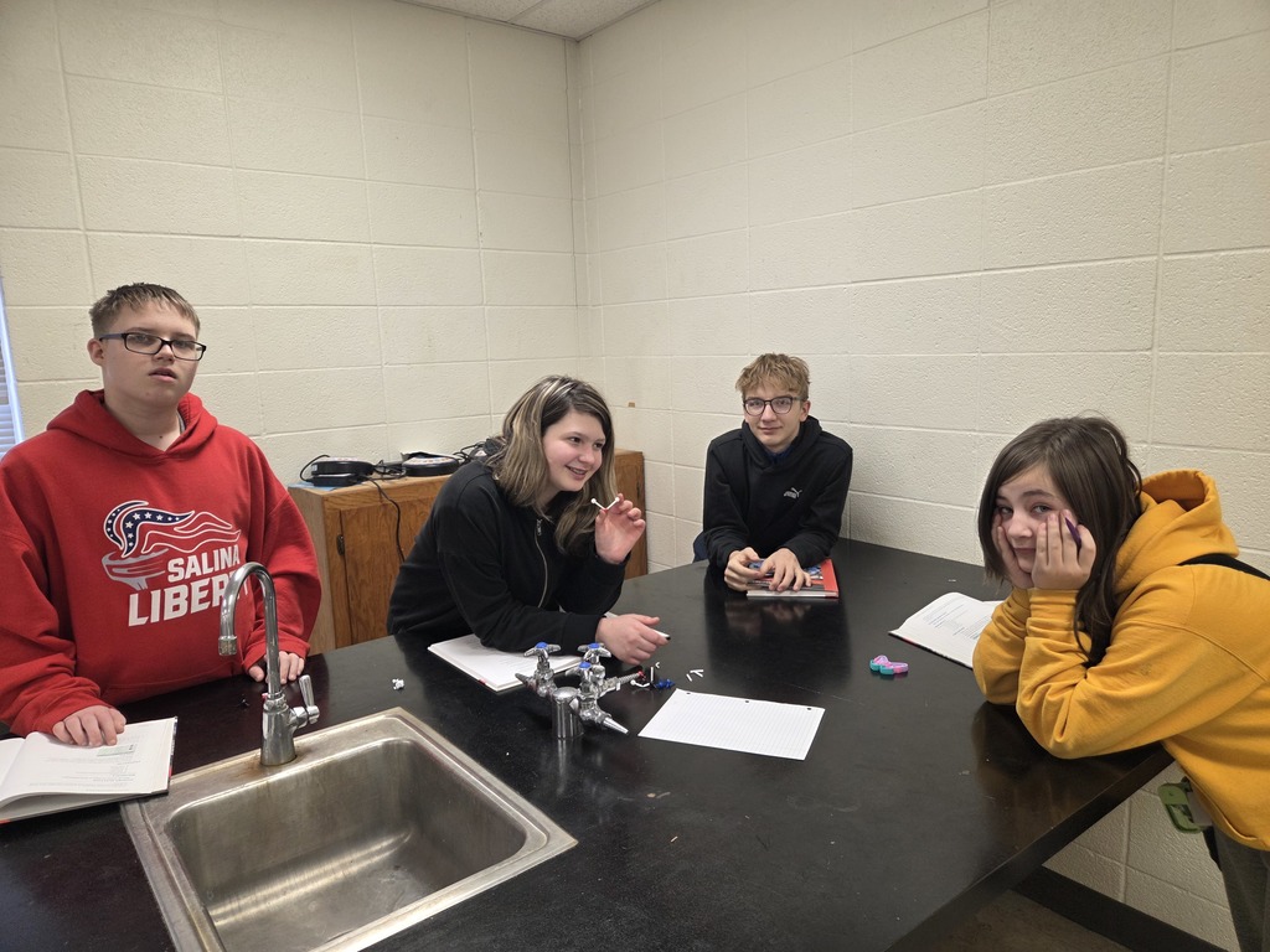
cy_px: 476
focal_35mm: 23
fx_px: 844
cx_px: 635
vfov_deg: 58.9
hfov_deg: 73.9
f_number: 1.8
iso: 160
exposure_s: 1/120
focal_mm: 5.4
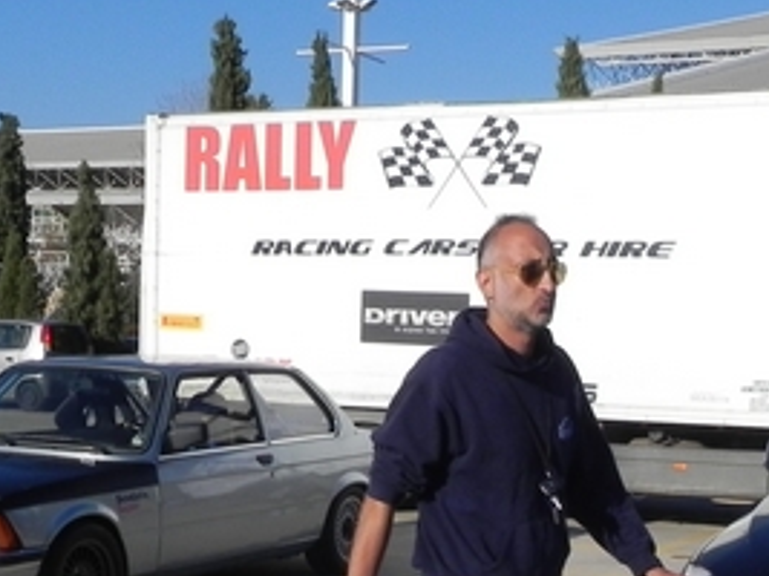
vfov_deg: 20.1
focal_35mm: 72
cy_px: 508
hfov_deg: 26.7
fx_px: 1599
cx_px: 576
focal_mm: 4.6
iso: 160
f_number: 8
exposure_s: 1/568
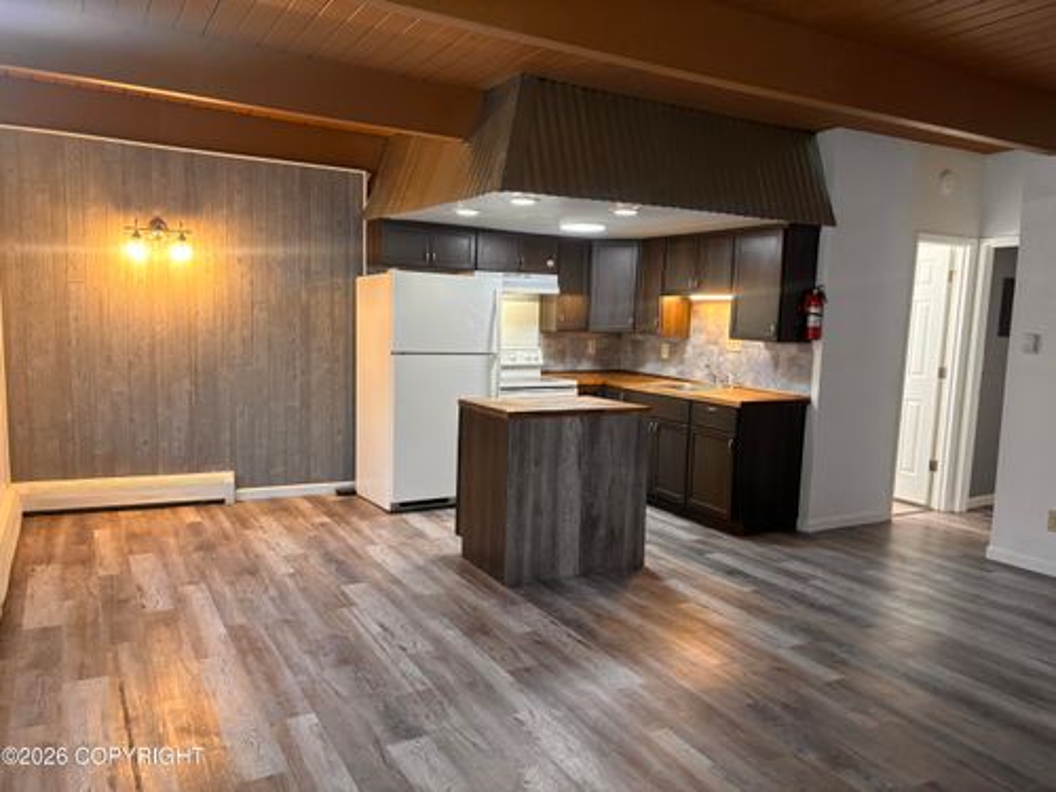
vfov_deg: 53.1
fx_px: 793
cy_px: 396
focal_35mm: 26
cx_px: 528
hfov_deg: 67.3
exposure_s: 1/60
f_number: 1.6
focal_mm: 5.96
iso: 200
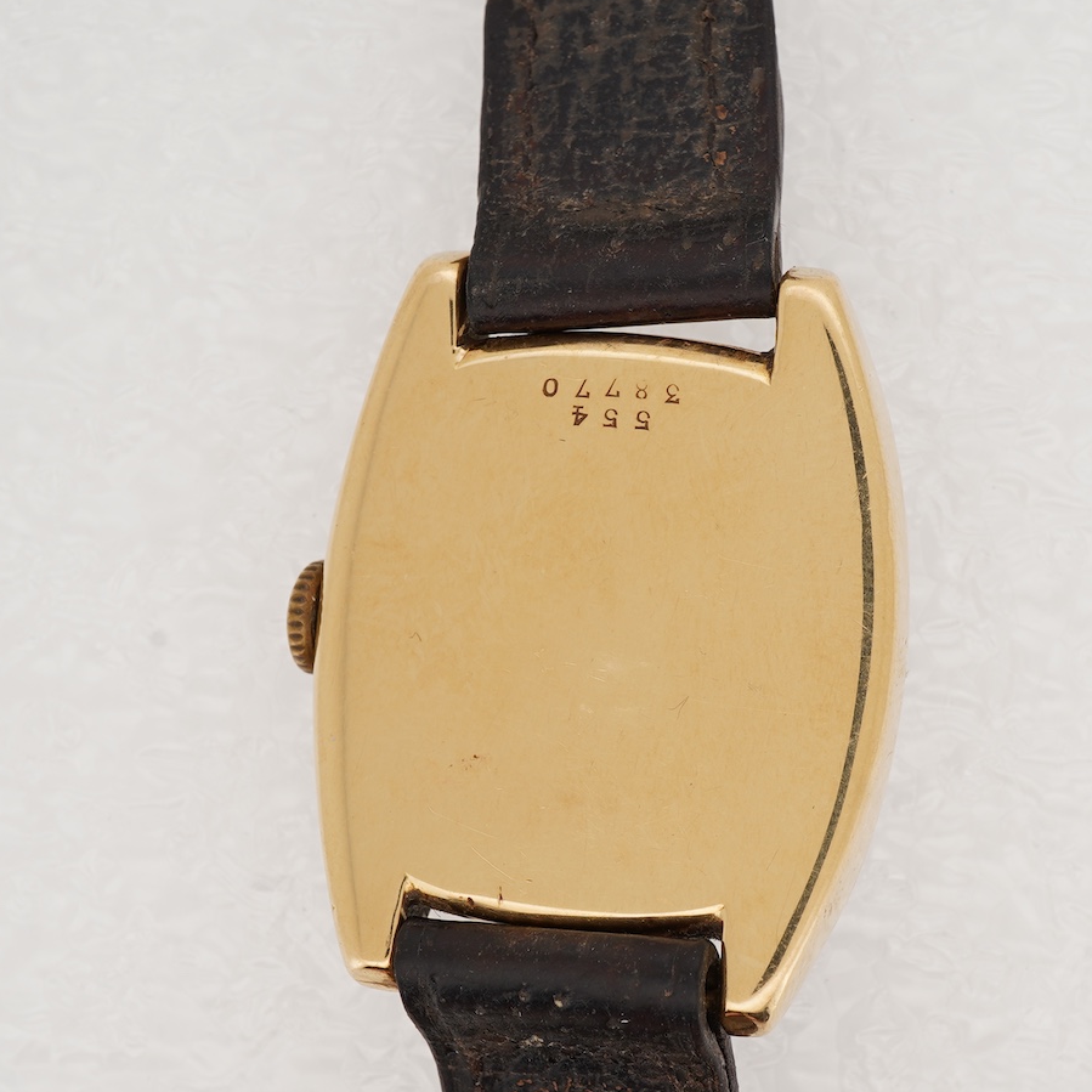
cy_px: 634
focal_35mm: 67
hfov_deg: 25.7
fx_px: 2391
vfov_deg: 25.7
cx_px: 669
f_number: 22
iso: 160
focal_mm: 30
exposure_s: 1/160
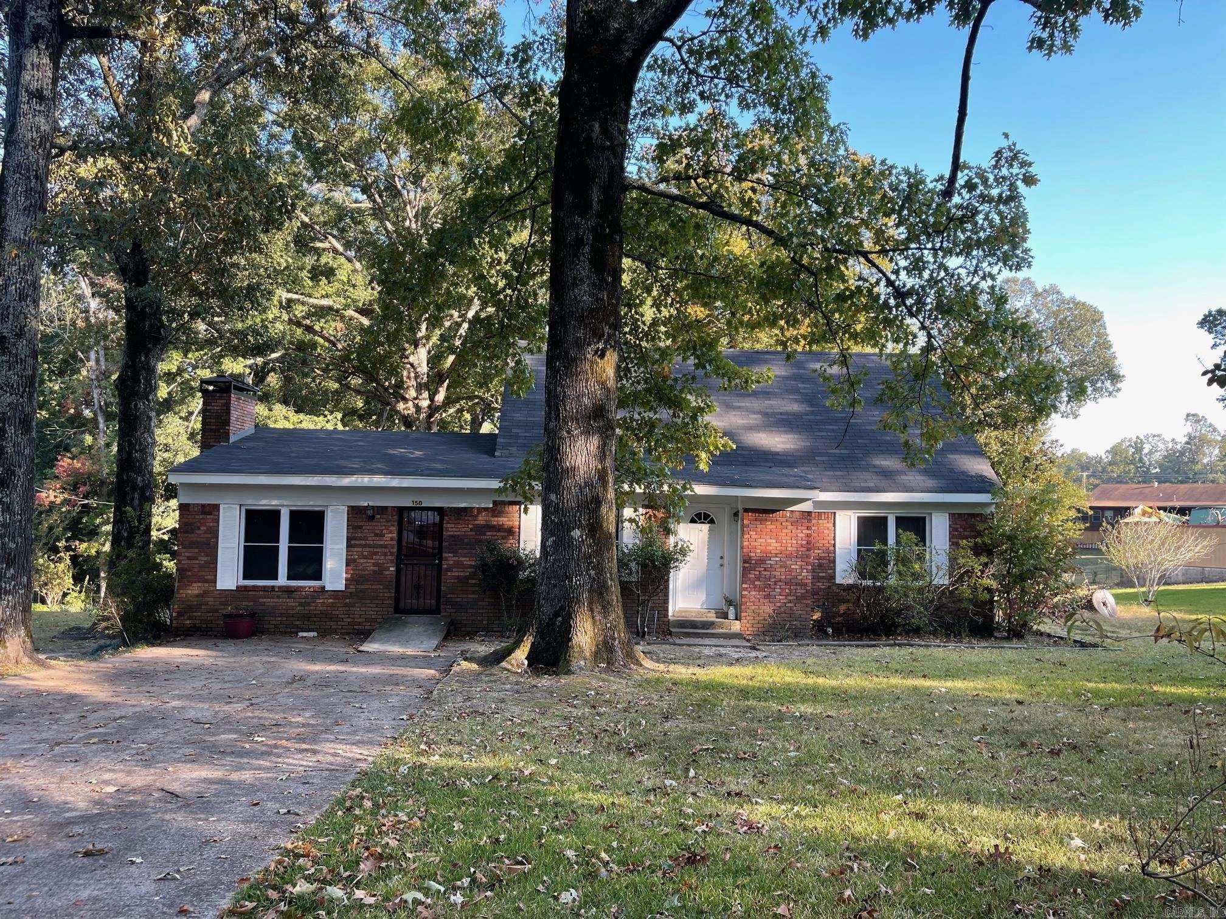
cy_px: 460
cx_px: 613
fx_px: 921
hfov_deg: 67.3
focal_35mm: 26
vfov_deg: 53.1
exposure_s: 1/206
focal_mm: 5.1
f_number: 1.6
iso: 32
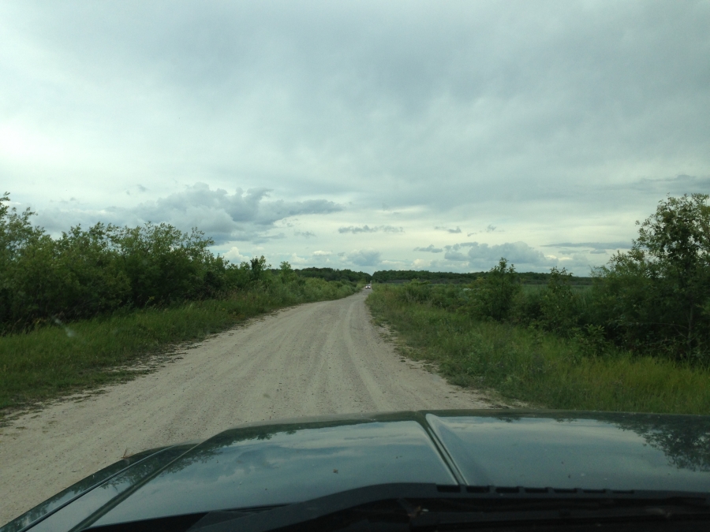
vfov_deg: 42.9
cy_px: 266
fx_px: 677
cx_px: 355
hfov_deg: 55.4
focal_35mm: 33
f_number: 2.4
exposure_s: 1/1063
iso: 50
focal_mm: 4.13
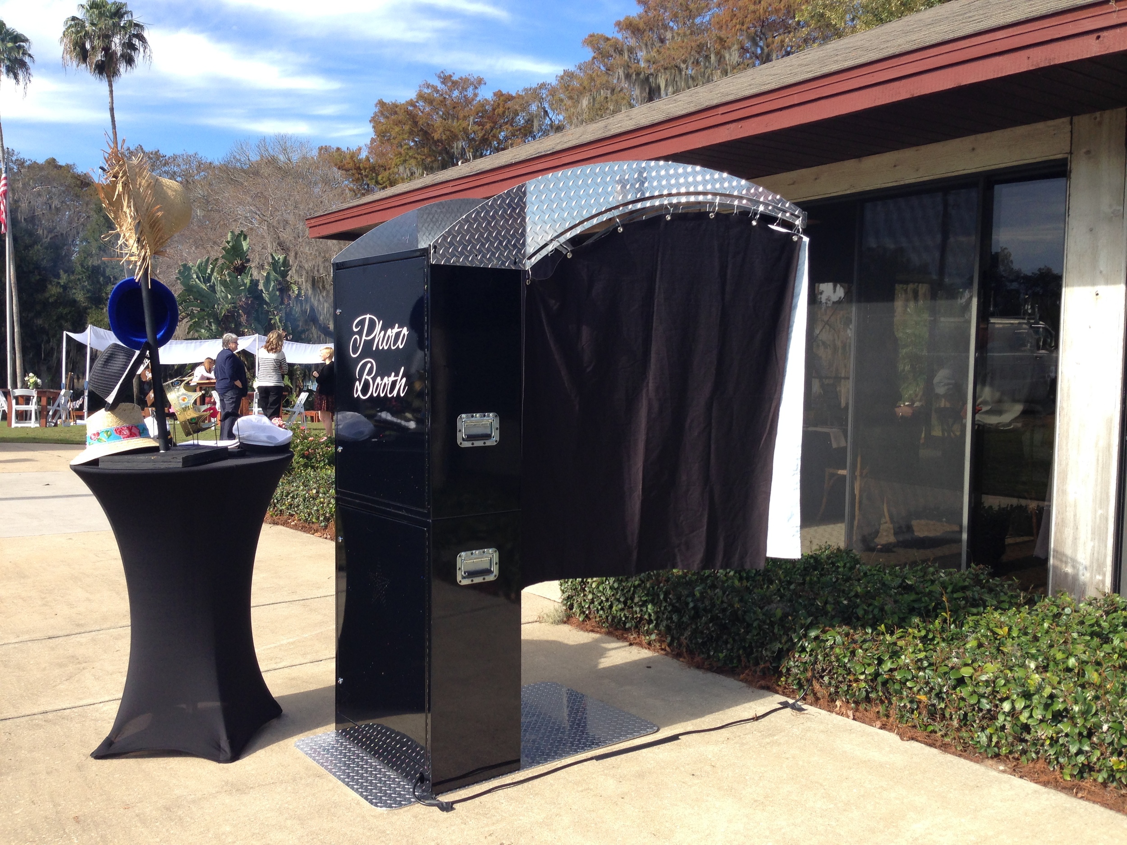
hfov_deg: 55.4
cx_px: 564
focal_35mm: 33
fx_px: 1074
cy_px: 422
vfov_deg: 42.9
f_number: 2.4
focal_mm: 4.12
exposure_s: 1/753
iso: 50
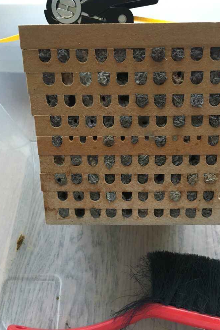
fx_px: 284
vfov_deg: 60.3
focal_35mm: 31
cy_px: 162
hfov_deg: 42.3
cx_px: 123
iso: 200
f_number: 2.2
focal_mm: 4.15
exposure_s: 1/25
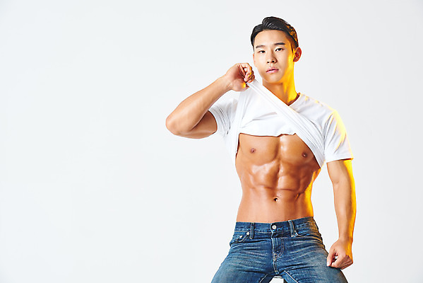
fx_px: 1469
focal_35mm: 125
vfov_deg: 11.0
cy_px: 142
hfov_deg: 16.4
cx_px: 212
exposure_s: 1/125
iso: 100
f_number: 11
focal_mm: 125
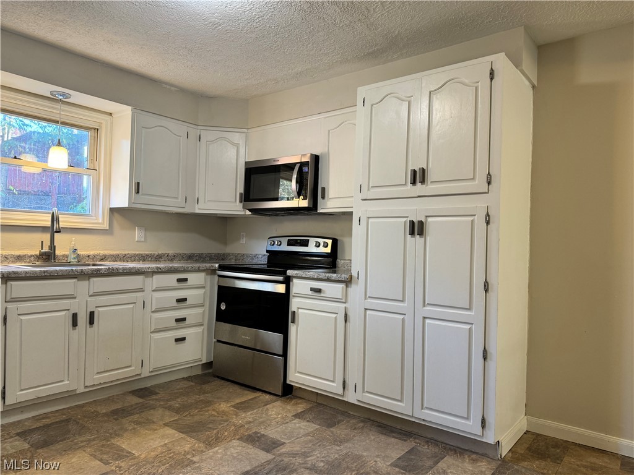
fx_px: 440
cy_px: 238
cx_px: 317
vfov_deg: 56.8
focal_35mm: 24
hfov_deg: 71.6
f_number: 1.78
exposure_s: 1/60
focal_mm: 6.86
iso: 160
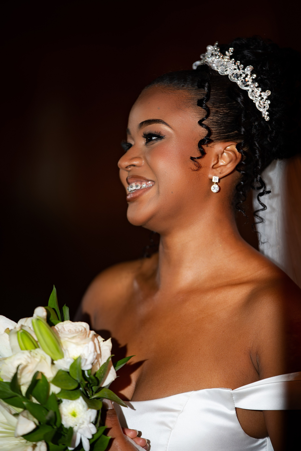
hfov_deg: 6.9
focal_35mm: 200
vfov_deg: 10.3
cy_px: 226
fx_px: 2508
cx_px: 150
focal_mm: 200
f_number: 2.8
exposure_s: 1/250
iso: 125
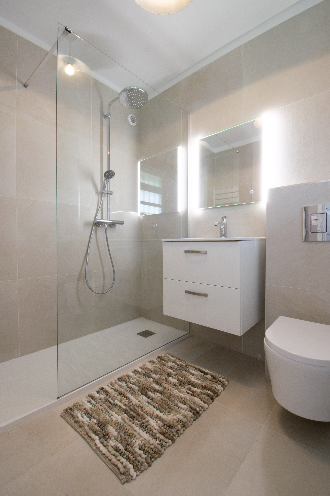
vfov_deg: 100.4
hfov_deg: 77.3
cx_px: 165
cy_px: 248
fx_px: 206
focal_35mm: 15
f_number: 16
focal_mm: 10
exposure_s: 1/1.25
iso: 100
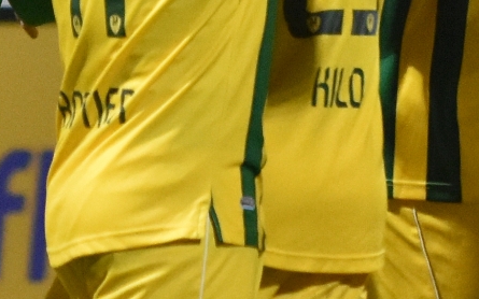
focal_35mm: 1254
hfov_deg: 1.7
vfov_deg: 1.0
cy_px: 69
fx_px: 16368
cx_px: 305
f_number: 2.8
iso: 2500
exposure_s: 1/500
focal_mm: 190
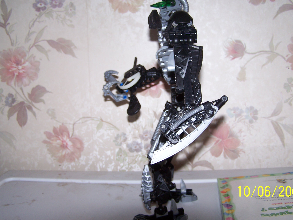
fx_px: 364
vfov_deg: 33.6
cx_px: 158
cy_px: 98
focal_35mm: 43
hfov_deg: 43.8
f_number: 2.8
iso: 80
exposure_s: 1/60
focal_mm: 6.3
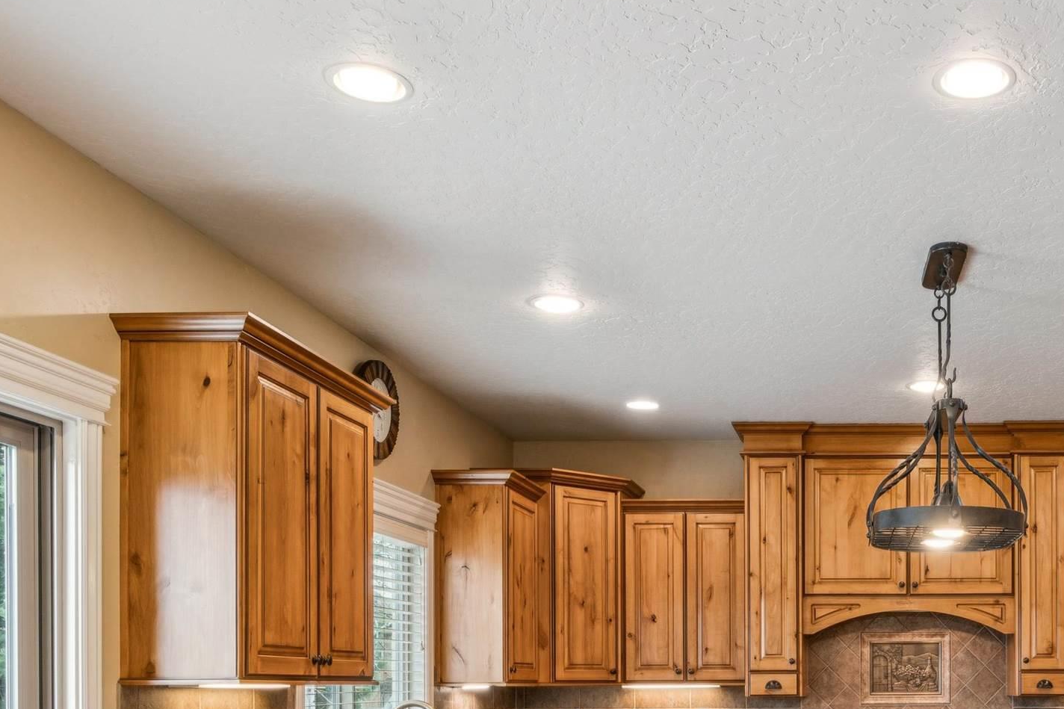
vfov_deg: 30.4
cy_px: 683
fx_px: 1224
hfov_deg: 44.4
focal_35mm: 41
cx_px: 870
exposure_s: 1/5
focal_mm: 19.2
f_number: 13
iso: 400
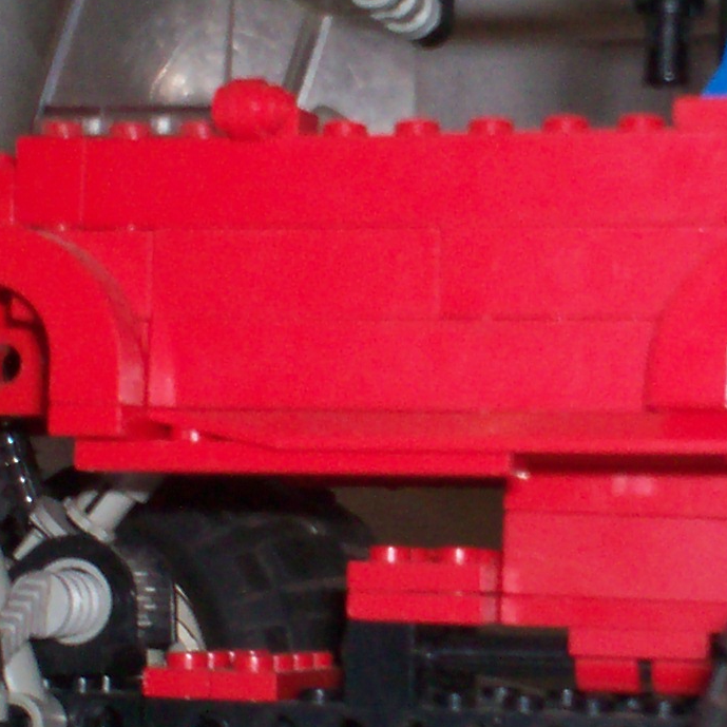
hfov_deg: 14.6
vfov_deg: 14.7
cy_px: 368
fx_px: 2828
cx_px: 511
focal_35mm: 119
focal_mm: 6
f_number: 4.5
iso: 140
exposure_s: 1/60
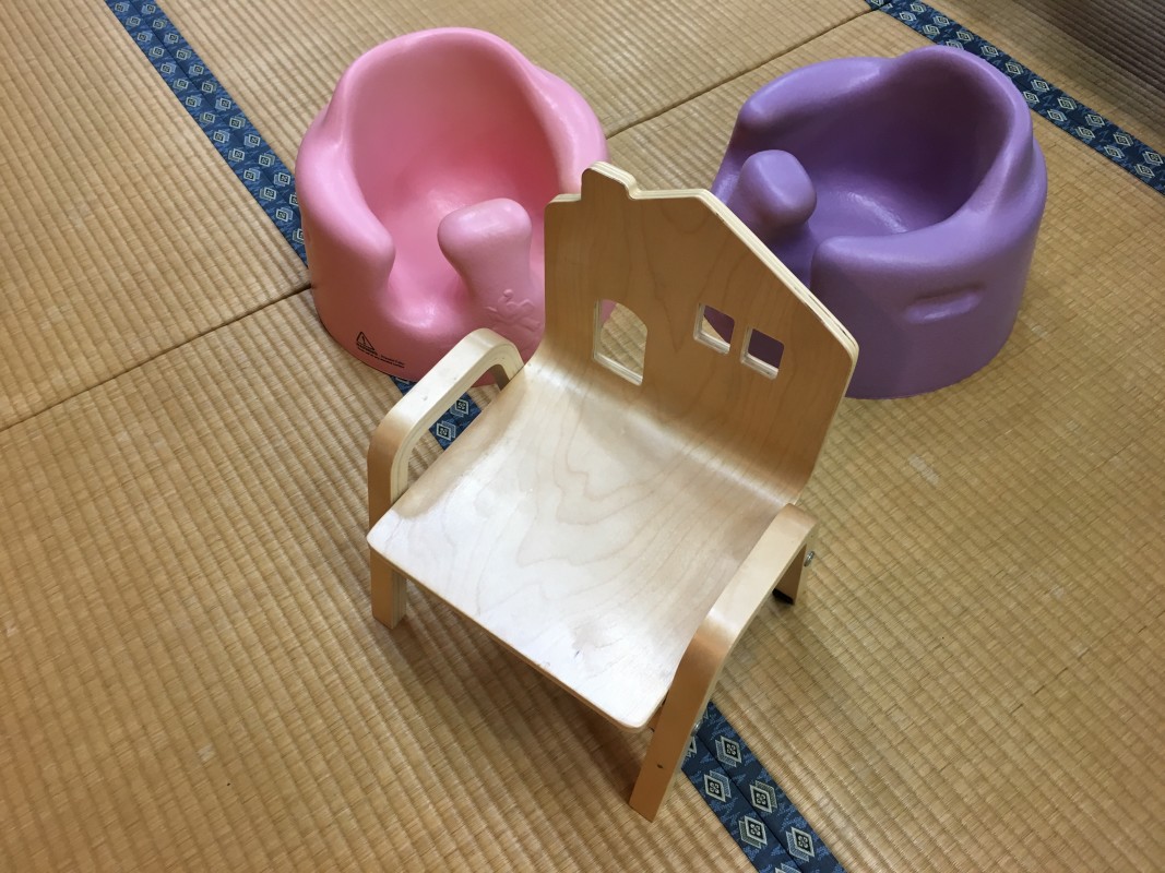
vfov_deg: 48.2
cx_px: 582
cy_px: 436
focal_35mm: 29
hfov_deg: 61.7
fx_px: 976
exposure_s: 1/30
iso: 64
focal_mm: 4.15
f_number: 2.2
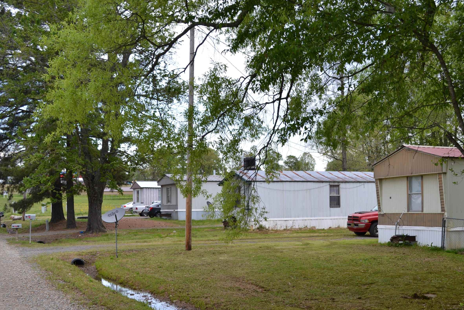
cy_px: 200
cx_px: 248
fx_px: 554
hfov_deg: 45.4
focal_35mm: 43
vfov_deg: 31.0
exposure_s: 1/80
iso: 100
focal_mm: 22
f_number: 5.6
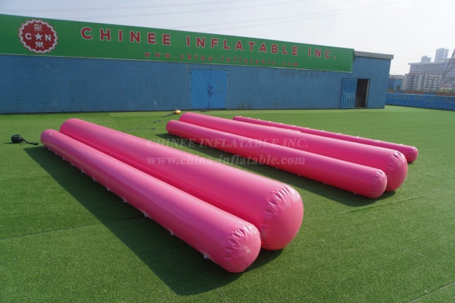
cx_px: 228
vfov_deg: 53.1
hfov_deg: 73.7
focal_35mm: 24
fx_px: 303
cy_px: 152
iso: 100
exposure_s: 1/640
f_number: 4.5
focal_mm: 16
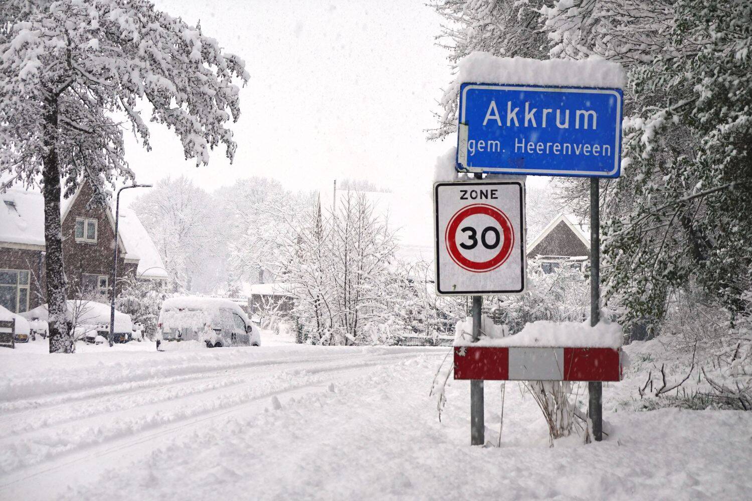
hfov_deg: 24.5
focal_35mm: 83
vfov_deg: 16.5
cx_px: 376
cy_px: 250
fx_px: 1734
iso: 200
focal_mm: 30.26
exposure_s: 1/100
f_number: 4
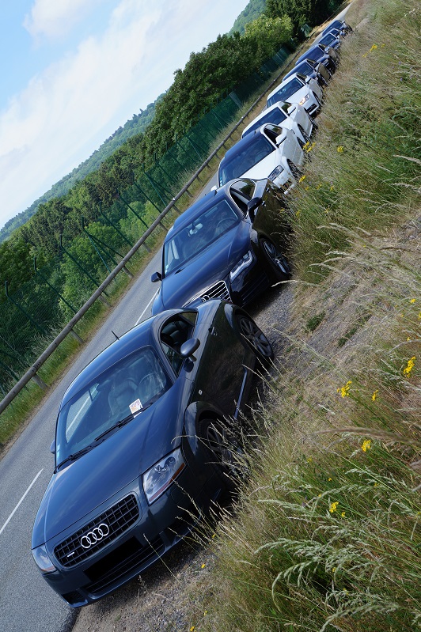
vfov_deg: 41.1
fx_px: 843
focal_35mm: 48
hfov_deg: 28.1
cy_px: 316
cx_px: 210
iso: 100
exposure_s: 1/60
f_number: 13
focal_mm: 32
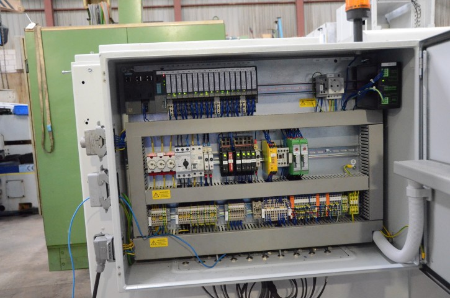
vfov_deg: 36.7
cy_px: 149
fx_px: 449
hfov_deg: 53.2
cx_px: 225
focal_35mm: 36
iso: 6400
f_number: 3.8
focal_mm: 24
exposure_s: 1/640
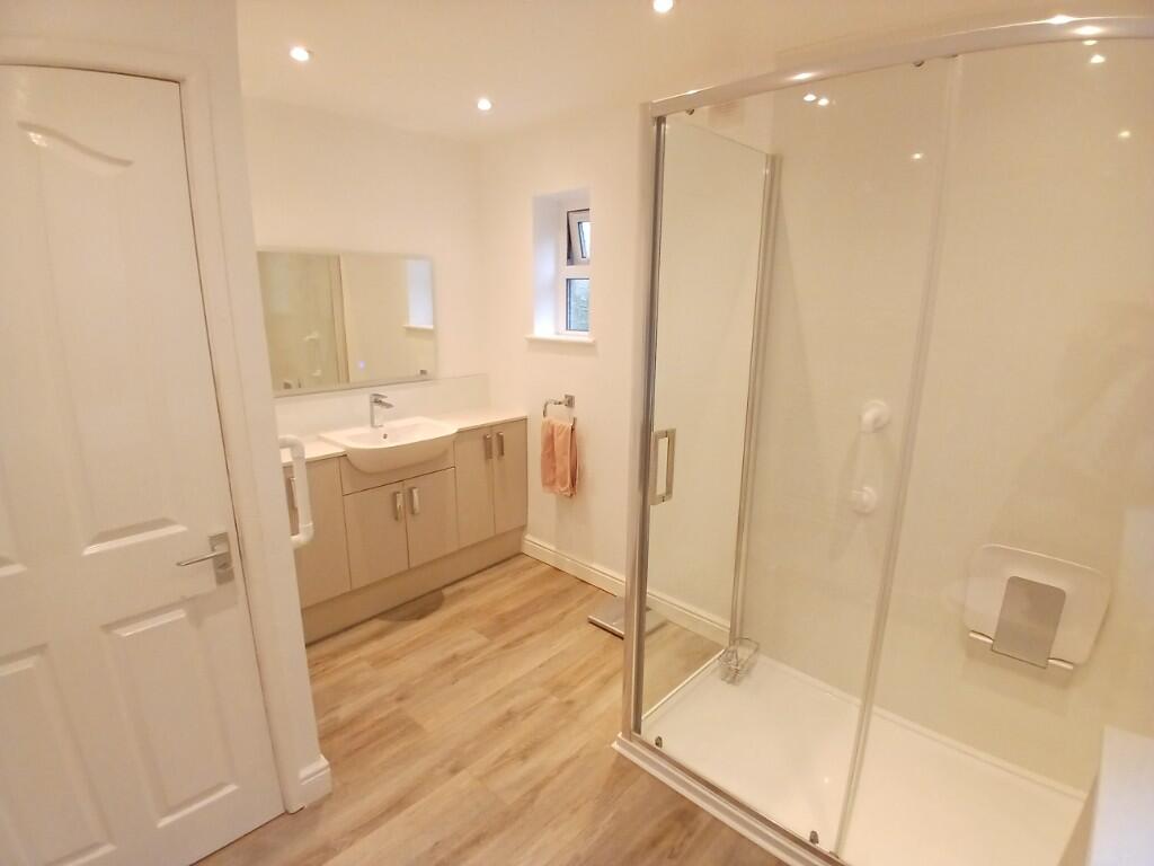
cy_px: 433
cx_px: 577
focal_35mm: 17
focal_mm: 1.4
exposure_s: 1/33.3
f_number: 2.2
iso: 160
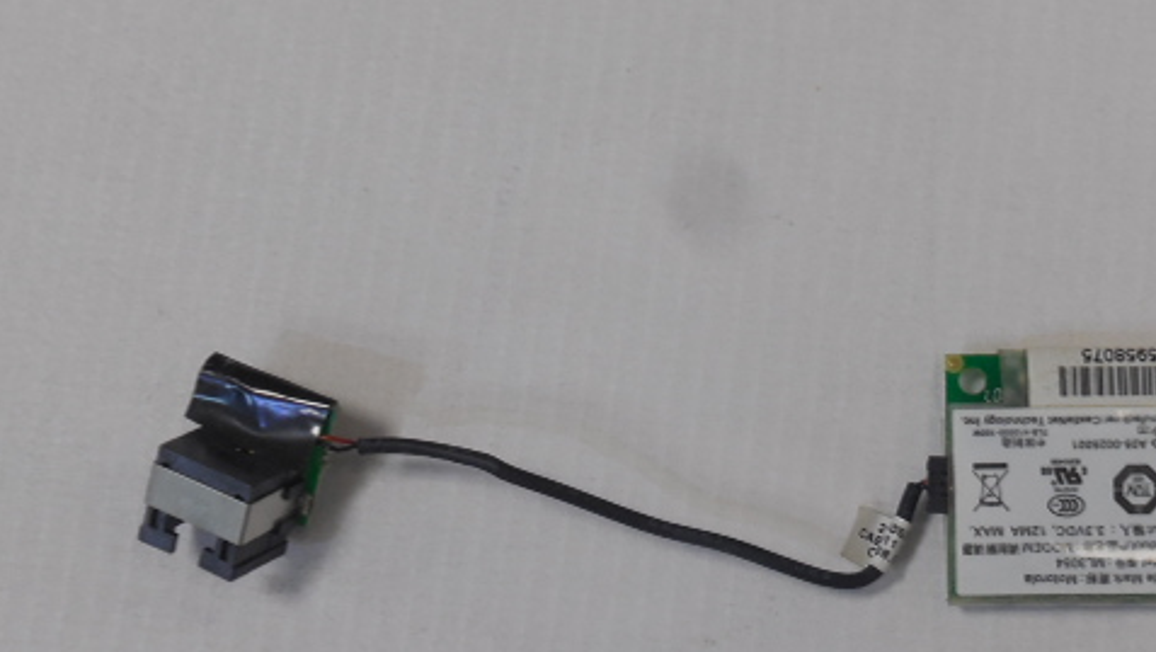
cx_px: 720
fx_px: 2822
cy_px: 504
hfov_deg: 23.1
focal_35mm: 92
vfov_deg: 13.1
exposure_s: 1/30
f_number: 5.6
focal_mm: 11.3
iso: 400
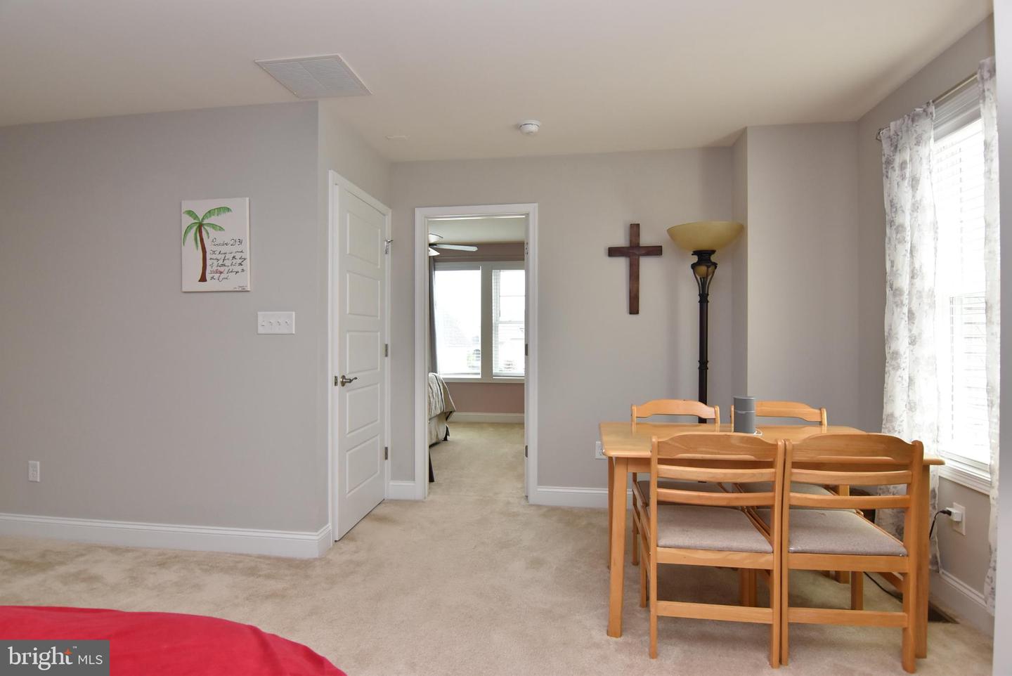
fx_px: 506
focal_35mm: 18
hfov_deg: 90.0
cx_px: 506
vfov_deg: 67.5
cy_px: 338
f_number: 6.3
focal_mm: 12
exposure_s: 1/160
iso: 800
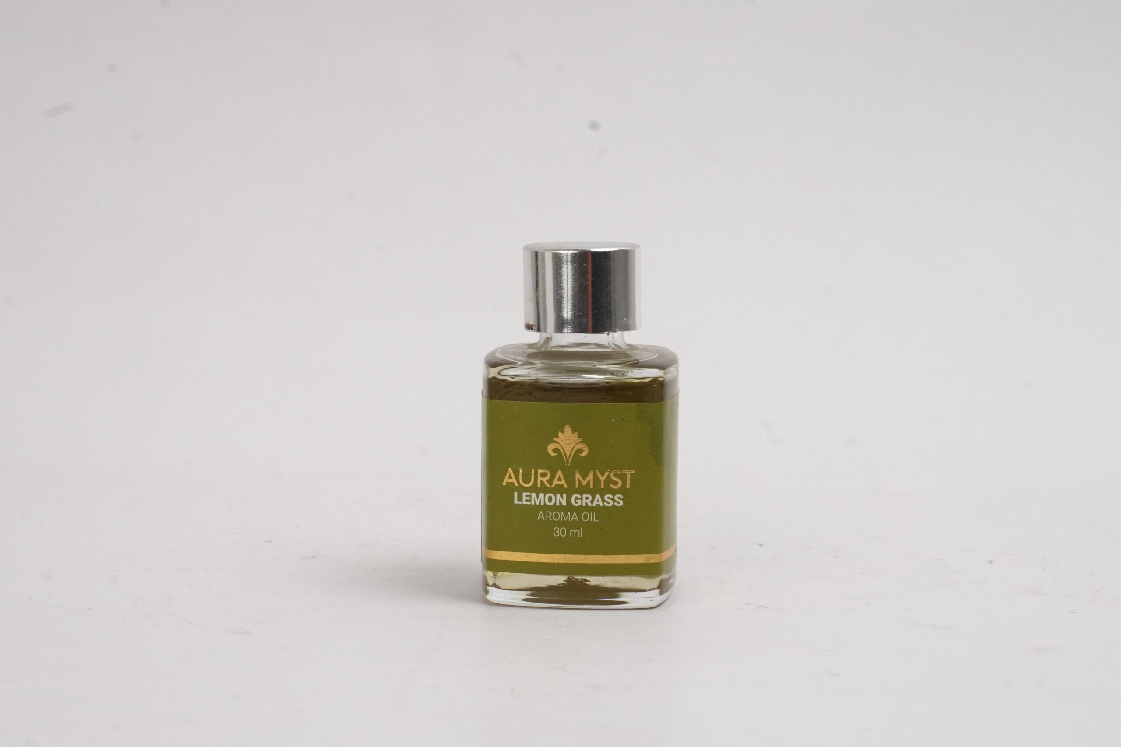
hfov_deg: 22.6
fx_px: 2802
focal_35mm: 90
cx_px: 560
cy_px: 374
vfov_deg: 15.2
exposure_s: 1/90
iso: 1600
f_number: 13
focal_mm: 60
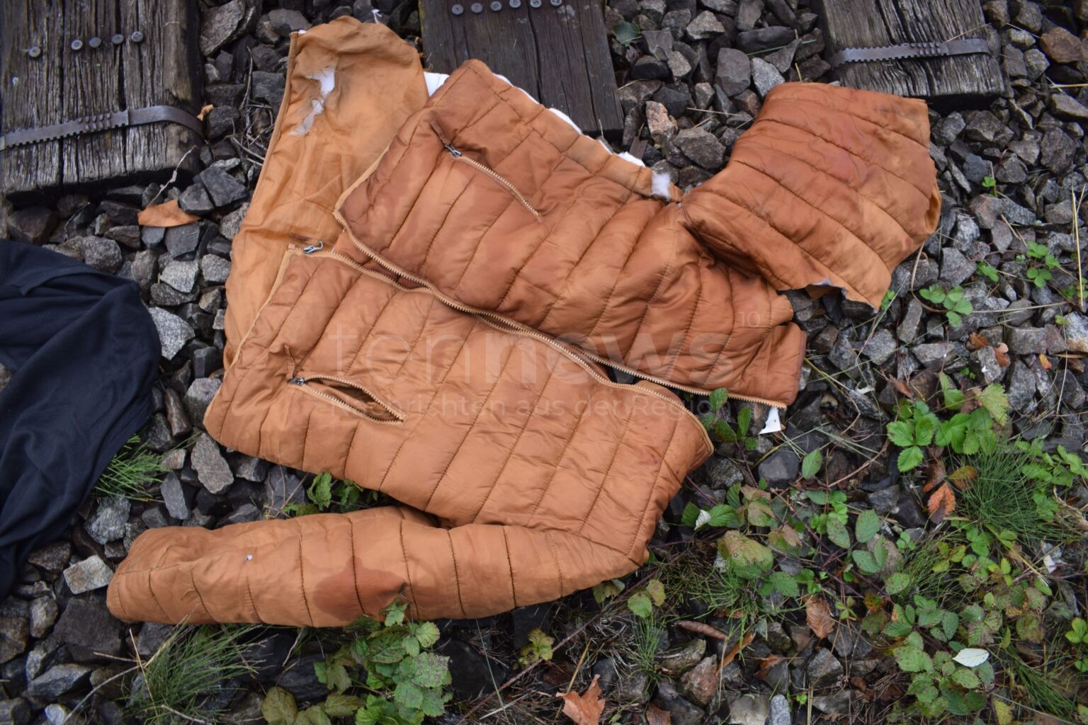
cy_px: 362
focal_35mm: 27
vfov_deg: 47.9
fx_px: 816
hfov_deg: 67.4
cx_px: 544
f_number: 5.6
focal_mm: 18
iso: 200
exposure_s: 1/125
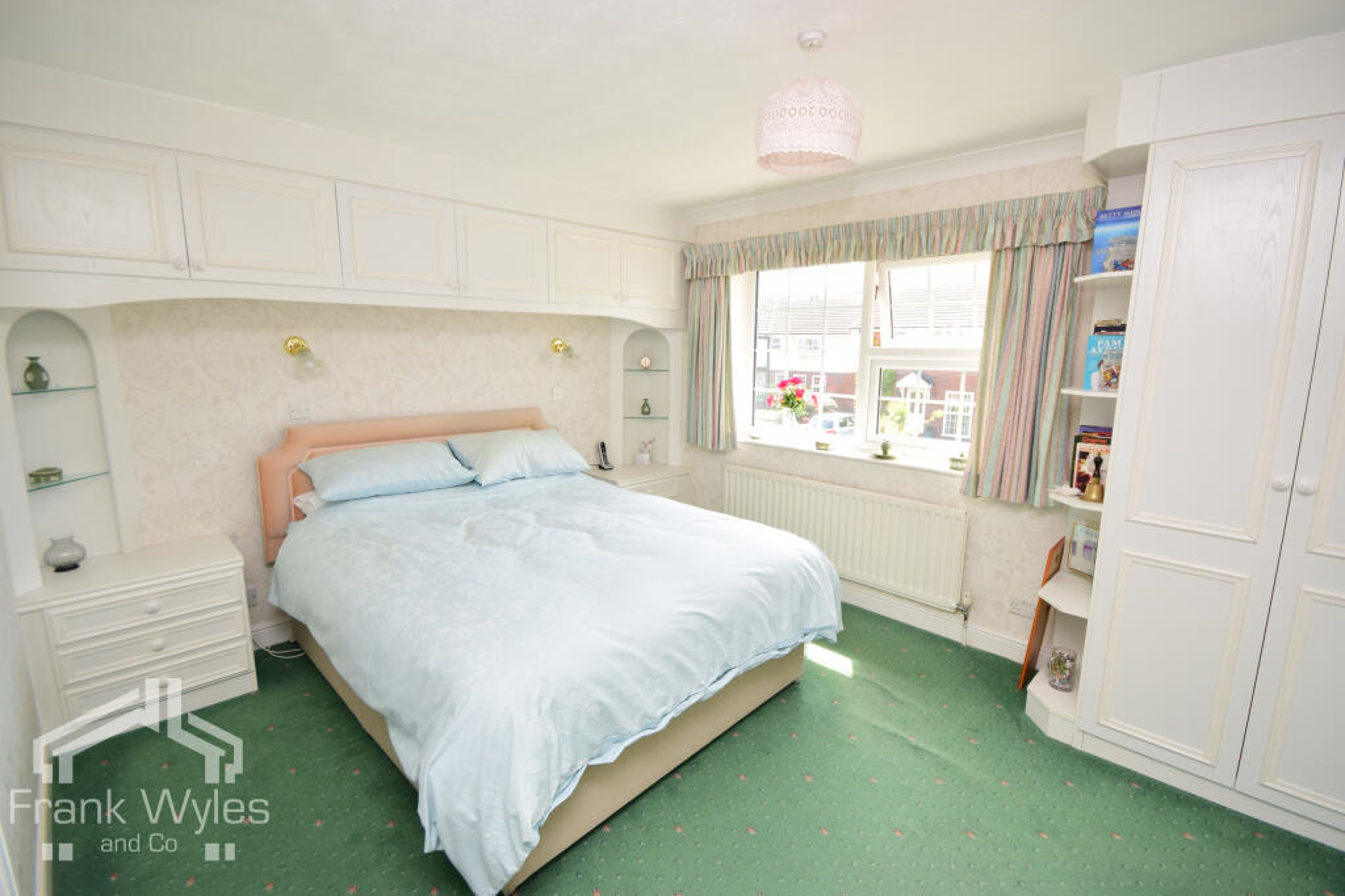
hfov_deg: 100.4
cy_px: 448
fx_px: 560
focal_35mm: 15
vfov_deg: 77.3
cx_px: 672
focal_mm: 10
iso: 400
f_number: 9
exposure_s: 1/80
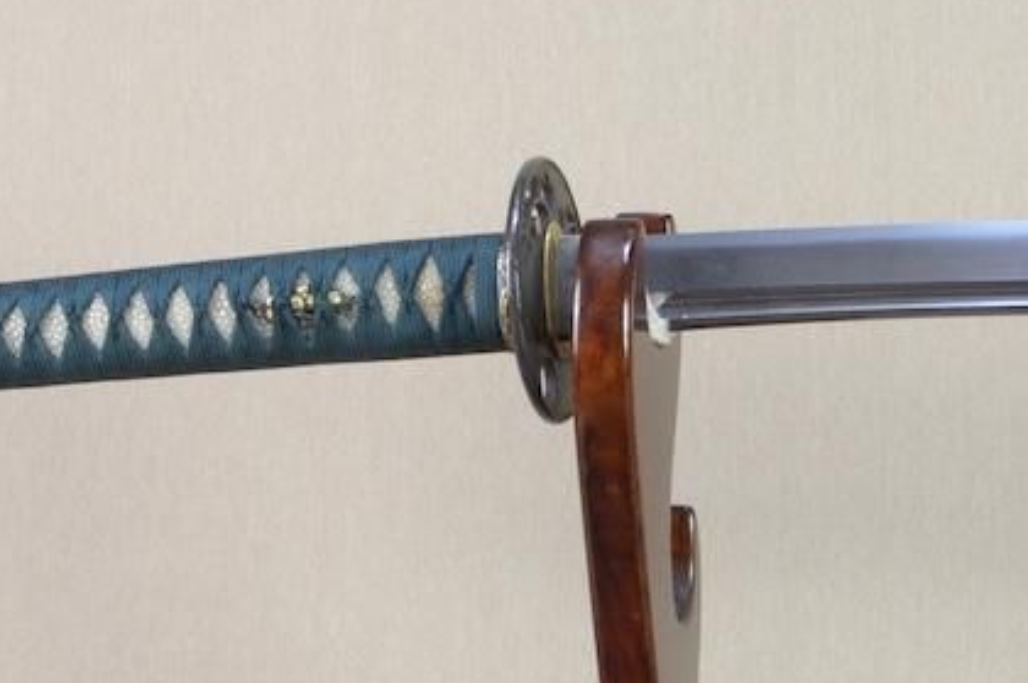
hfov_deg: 19.0
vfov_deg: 13.7
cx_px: 1314
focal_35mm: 100
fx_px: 2852
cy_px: 361
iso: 400
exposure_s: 1/2
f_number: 11
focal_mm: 20
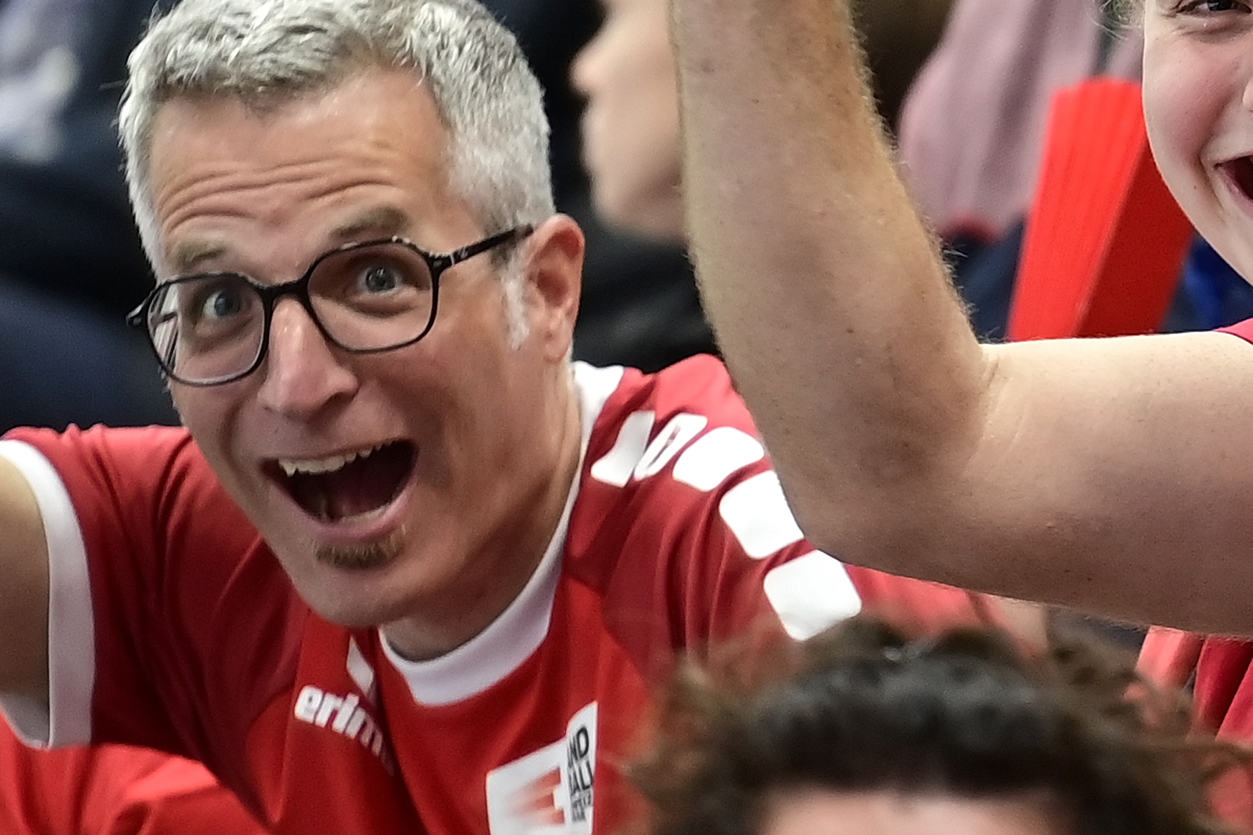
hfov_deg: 3.8
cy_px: 255
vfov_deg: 2.5
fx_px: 18795
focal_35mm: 540
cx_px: 651
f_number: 2.8
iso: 1250
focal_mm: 200
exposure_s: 1/200
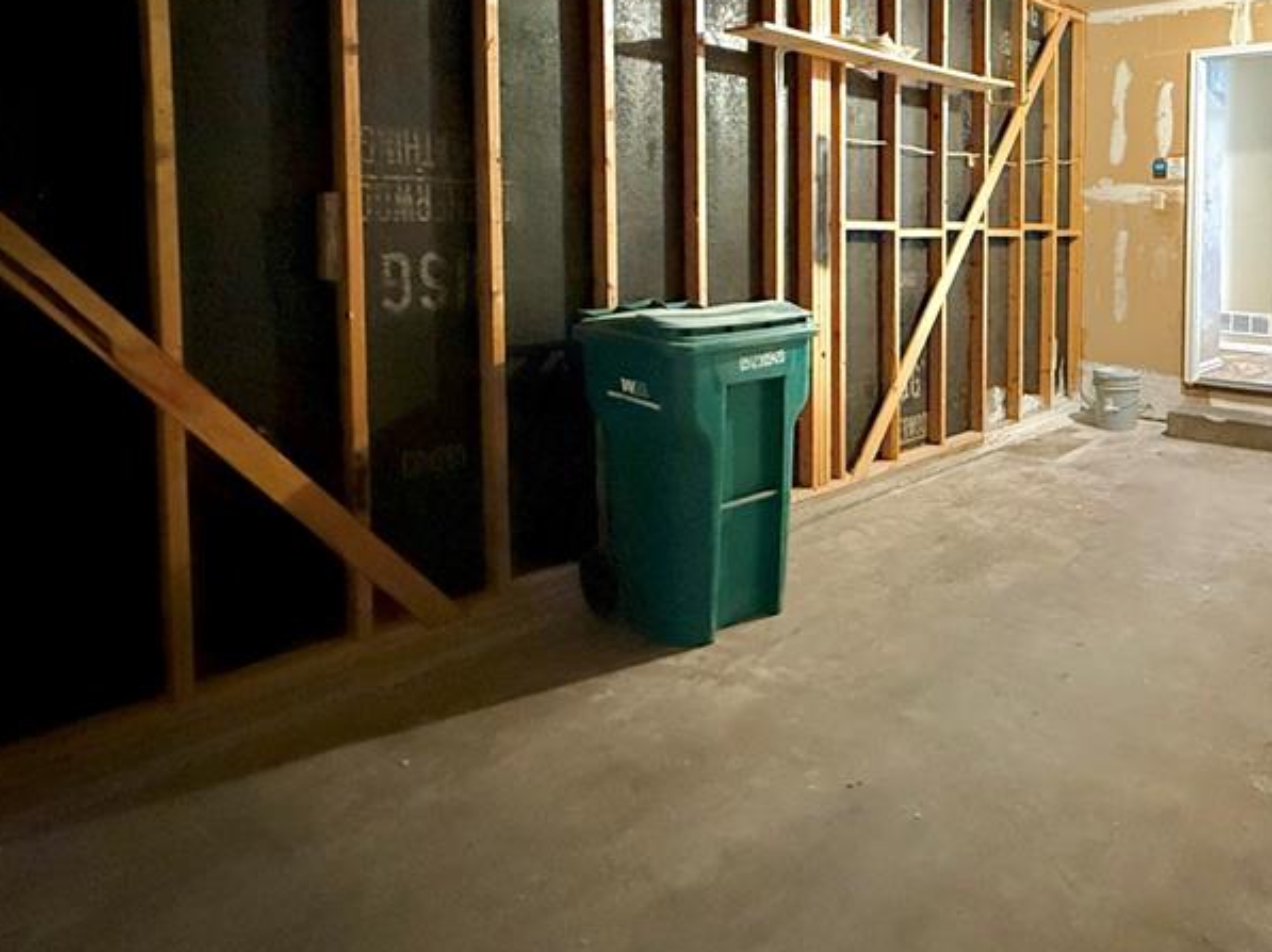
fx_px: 881
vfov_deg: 54.9
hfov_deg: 66.5
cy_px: 276
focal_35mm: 24
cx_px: 974
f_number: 2.2
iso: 1000
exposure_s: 1/40
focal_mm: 2.22
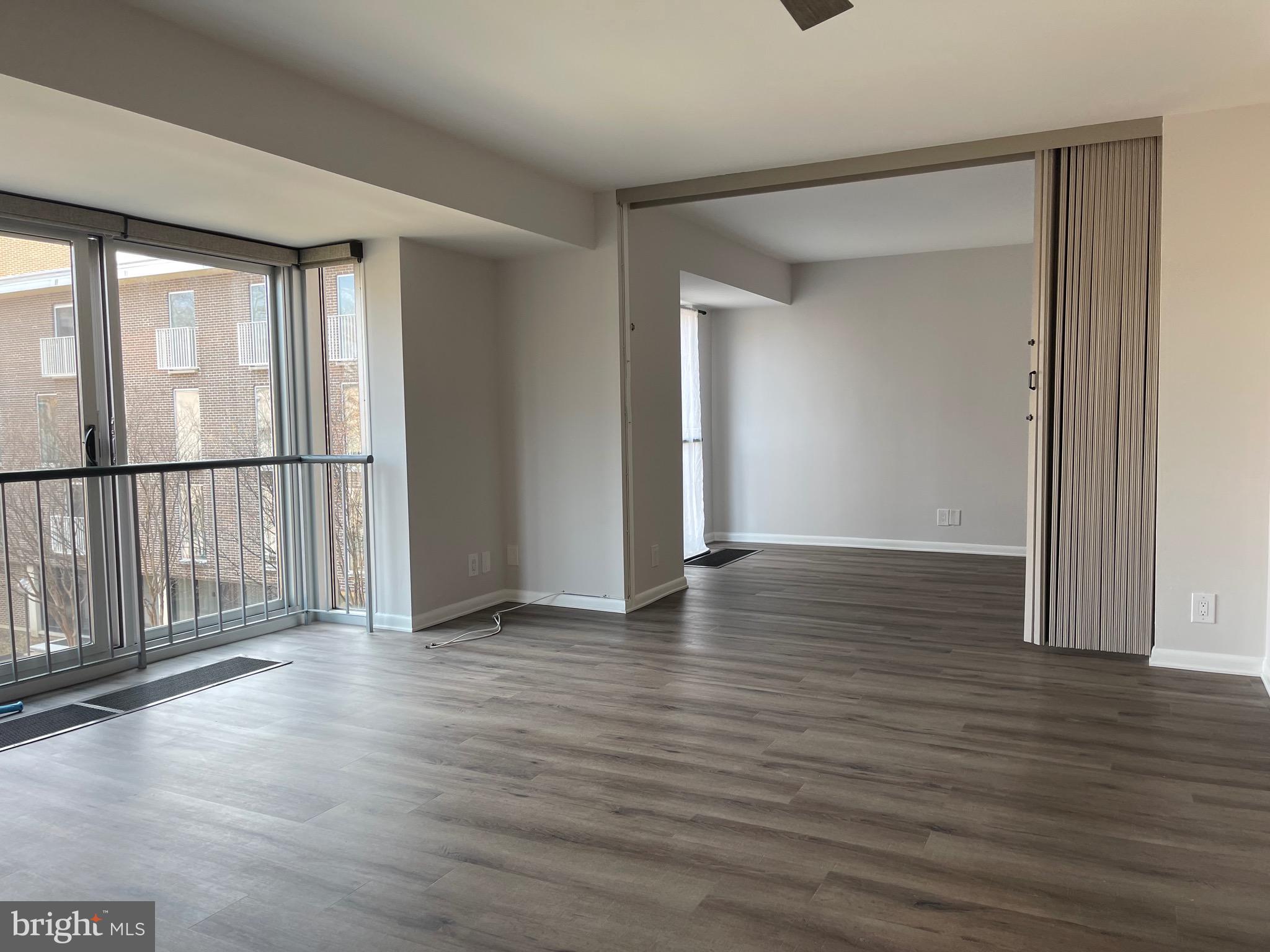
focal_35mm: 25
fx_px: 917
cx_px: 635
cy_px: 476
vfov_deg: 54.9
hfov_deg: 69.4
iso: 64
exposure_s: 1/120
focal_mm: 5.1
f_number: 1.6
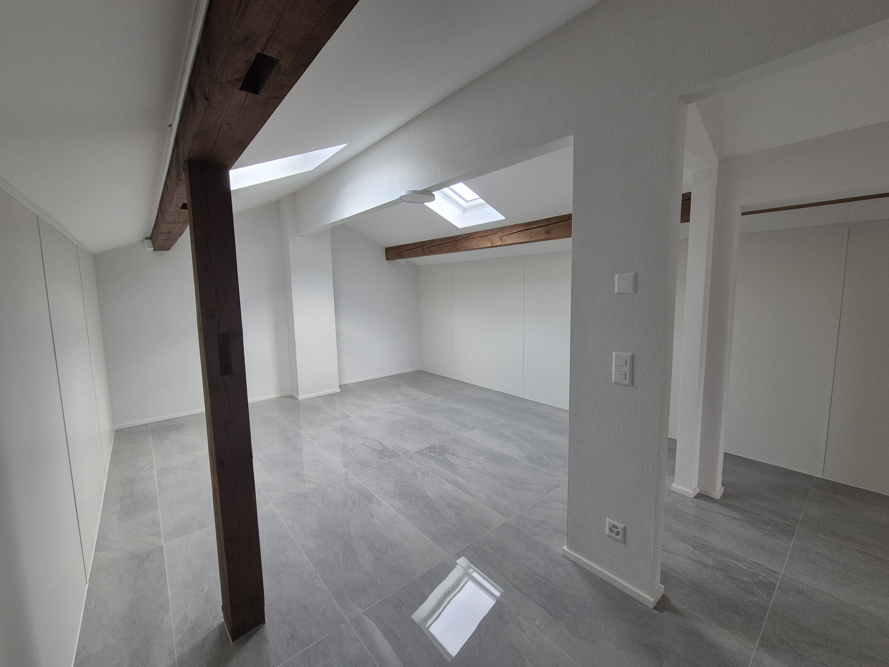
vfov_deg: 89.9
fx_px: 334
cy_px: 334
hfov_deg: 106.2
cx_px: 444
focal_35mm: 13
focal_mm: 2.2
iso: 100
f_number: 2.2
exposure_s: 1/50
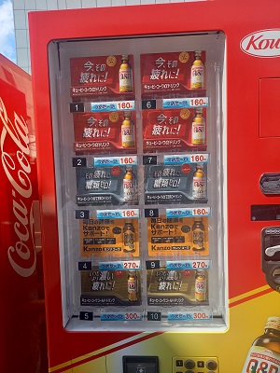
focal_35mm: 25
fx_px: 270
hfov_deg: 54.9
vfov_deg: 69.4
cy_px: 186
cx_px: 140
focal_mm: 4.65
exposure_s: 1/365
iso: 50
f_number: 1.8
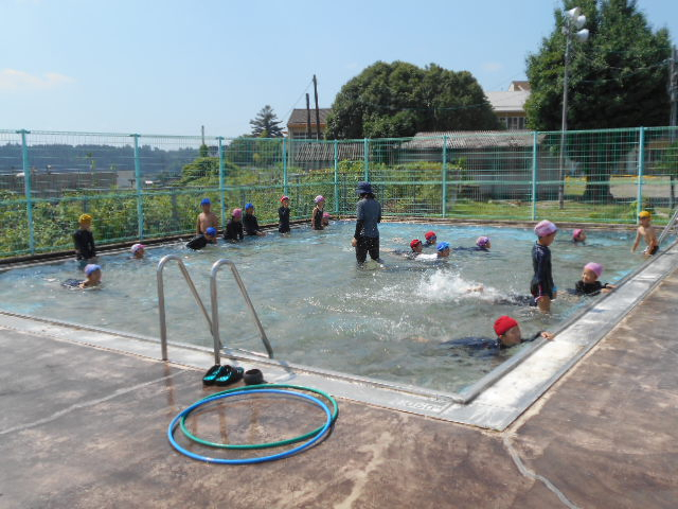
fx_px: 666
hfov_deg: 54.0
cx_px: 339
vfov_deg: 41.8
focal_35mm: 34
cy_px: 254
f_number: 3.6
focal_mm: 5.8
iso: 80
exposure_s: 1/1000
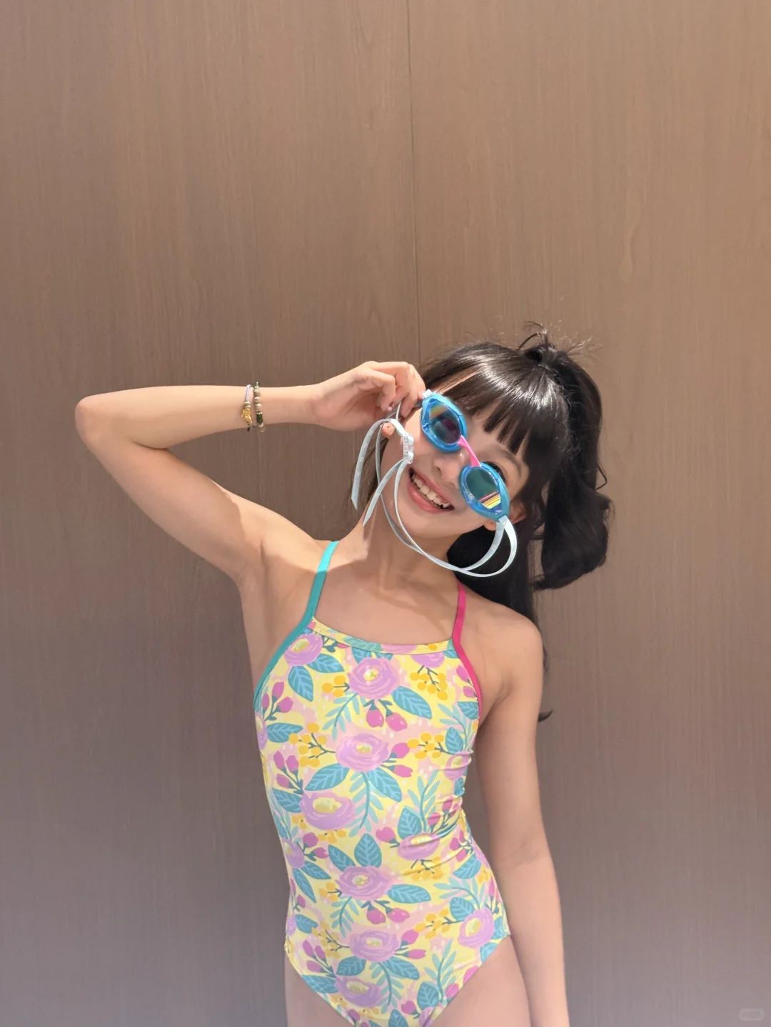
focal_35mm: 48
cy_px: 514
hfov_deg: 30.3
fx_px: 1425
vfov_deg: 39.7
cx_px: 386
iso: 250
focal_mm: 6.76
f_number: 1.78
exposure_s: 1/60
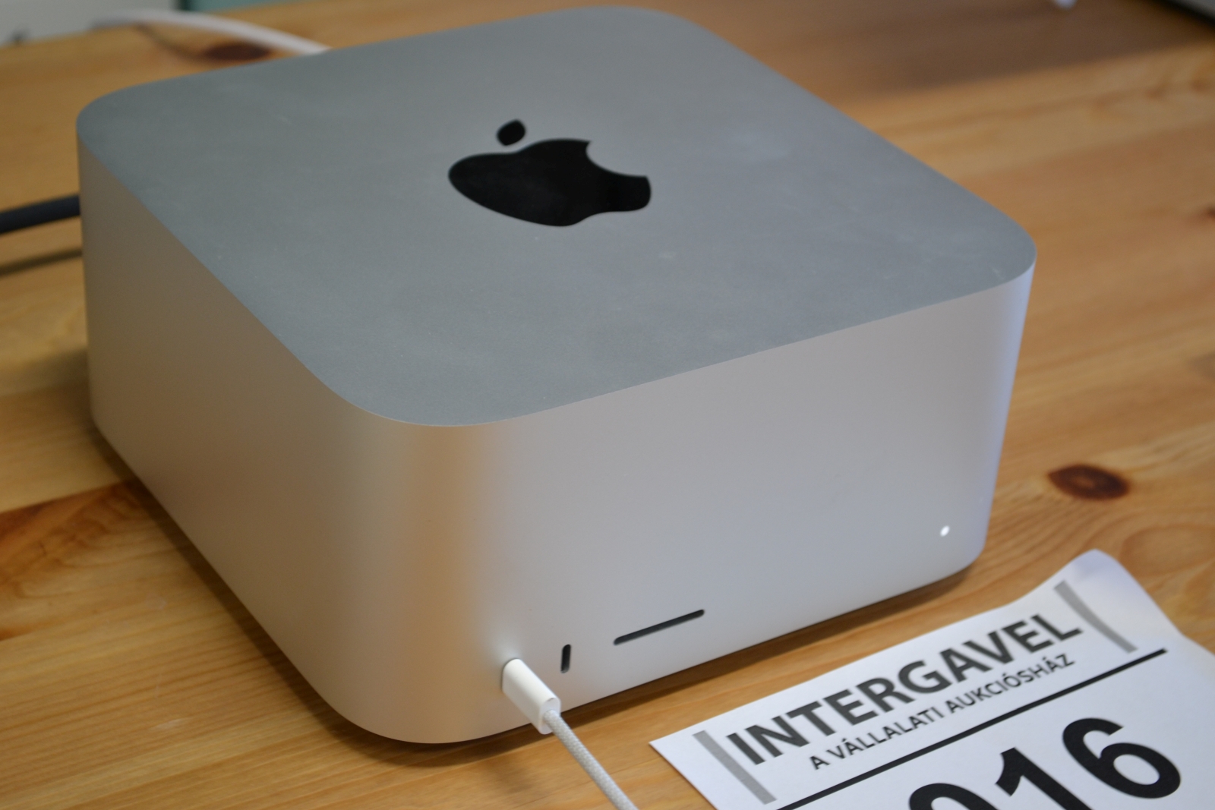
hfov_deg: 29.2
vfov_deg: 19.7
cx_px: 608
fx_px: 2329
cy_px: 405
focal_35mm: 69
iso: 400
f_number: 5.3
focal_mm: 46
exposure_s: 1/20
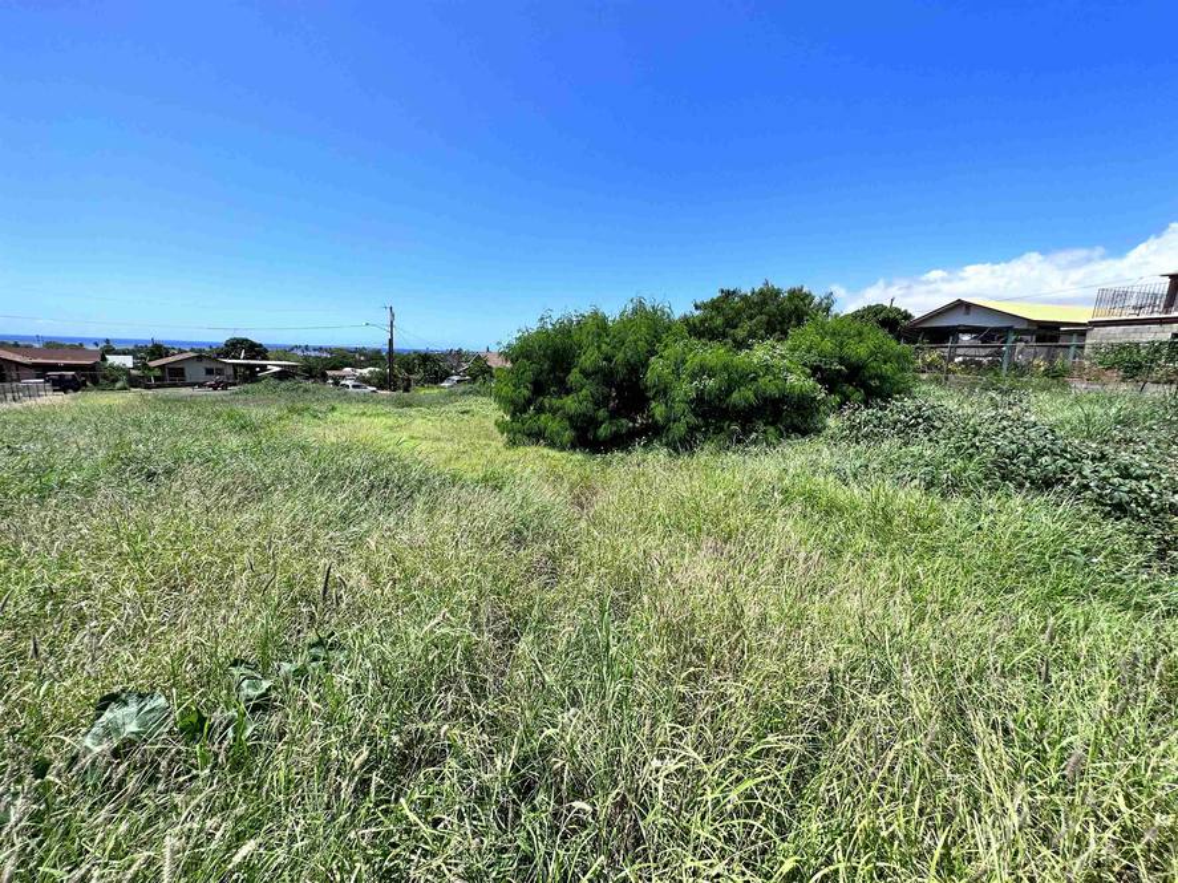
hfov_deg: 102.1
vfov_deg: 85.7
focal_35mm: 14
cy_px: 442
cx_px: 589
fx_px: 476
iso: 40
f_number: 2.2
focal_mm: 2.22
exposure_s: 1/1642
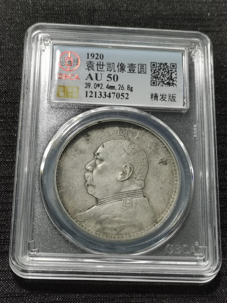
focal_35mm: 66
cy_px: 152
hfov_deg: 22.3
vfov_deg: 29.4
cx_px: 114
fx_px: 577
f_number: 1.8
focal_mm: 5.58
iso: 64
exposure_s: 1/100
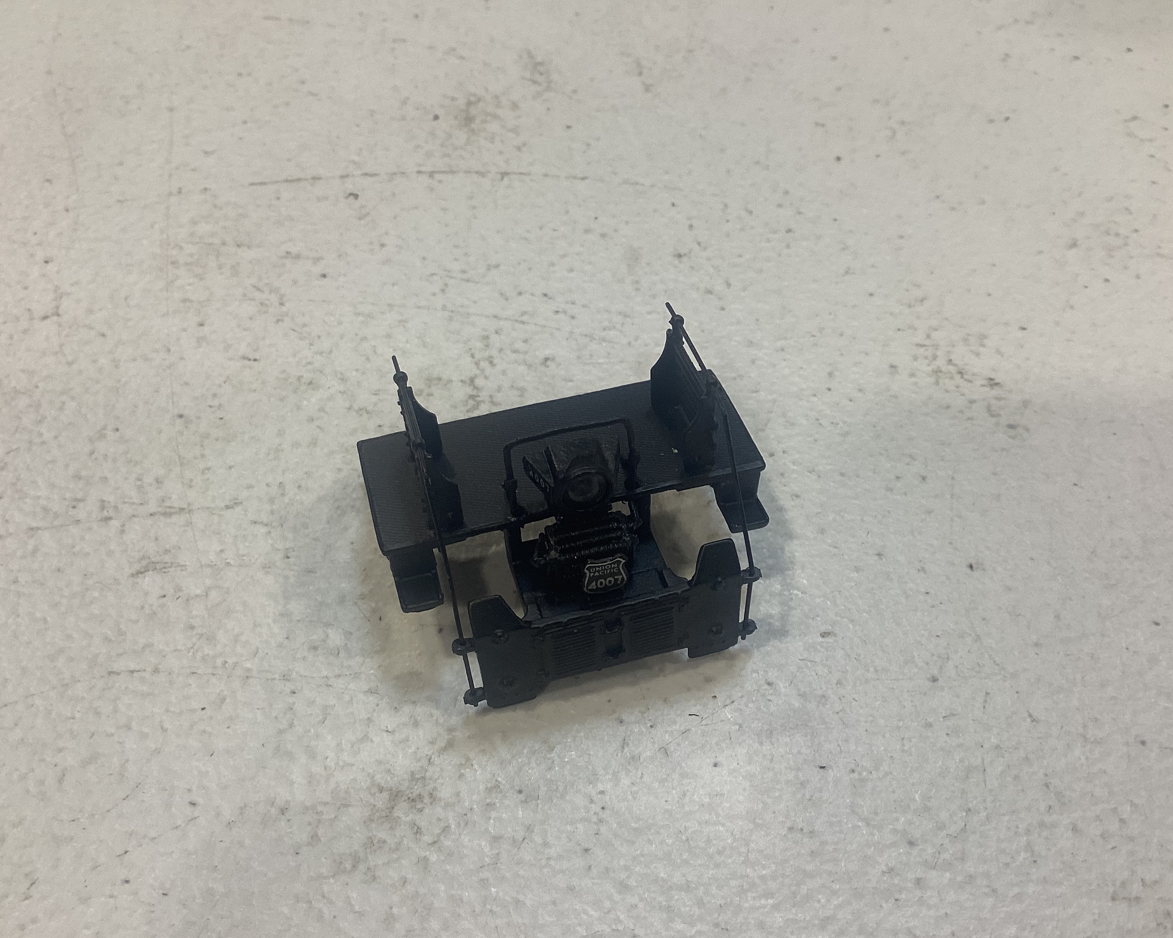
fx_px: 1146
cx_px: 597
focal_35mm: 33
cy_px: 474
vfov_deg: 44.5
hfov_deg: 54.2
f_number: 2.4
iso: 50
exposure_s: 1/60
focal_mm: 3.3
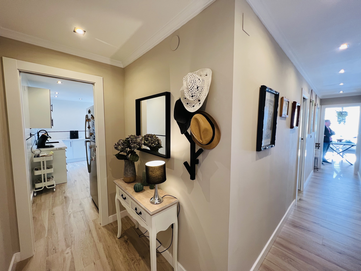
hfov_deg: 106.2
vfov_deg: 89.9
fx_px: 136
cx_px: 180
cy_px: 136
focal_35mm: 13
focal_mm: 1.57
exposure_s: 1/100
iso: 200
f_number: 1.8
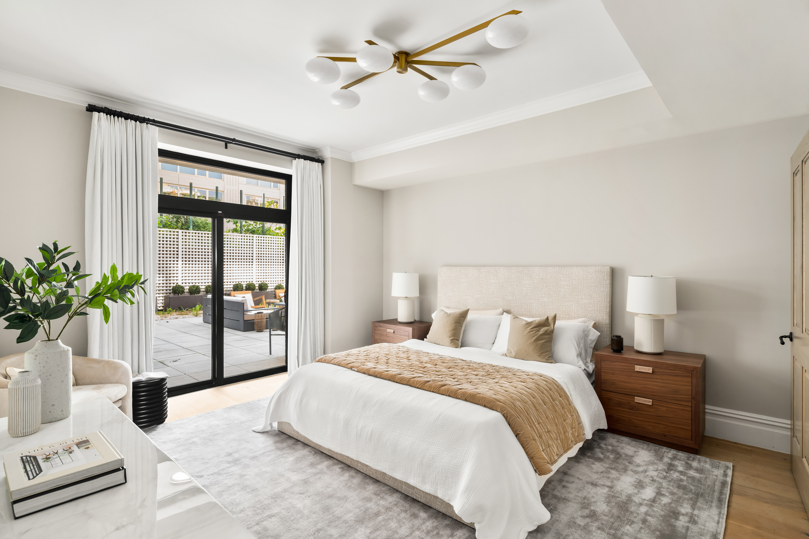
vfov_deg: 70.4
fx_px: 382
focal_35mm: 17
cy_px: 270
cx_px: 404
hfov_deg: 93.3
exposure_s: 1/2.5
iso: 1000
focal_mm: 17
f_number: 13
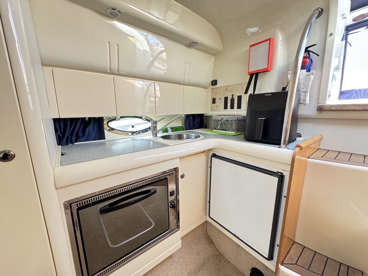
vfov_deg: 85.7
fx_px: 149
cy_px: 138
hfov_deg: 102.1
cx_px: 184
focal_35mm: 14
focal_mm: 2.22
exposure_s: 1/99
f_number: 2.2
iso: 250
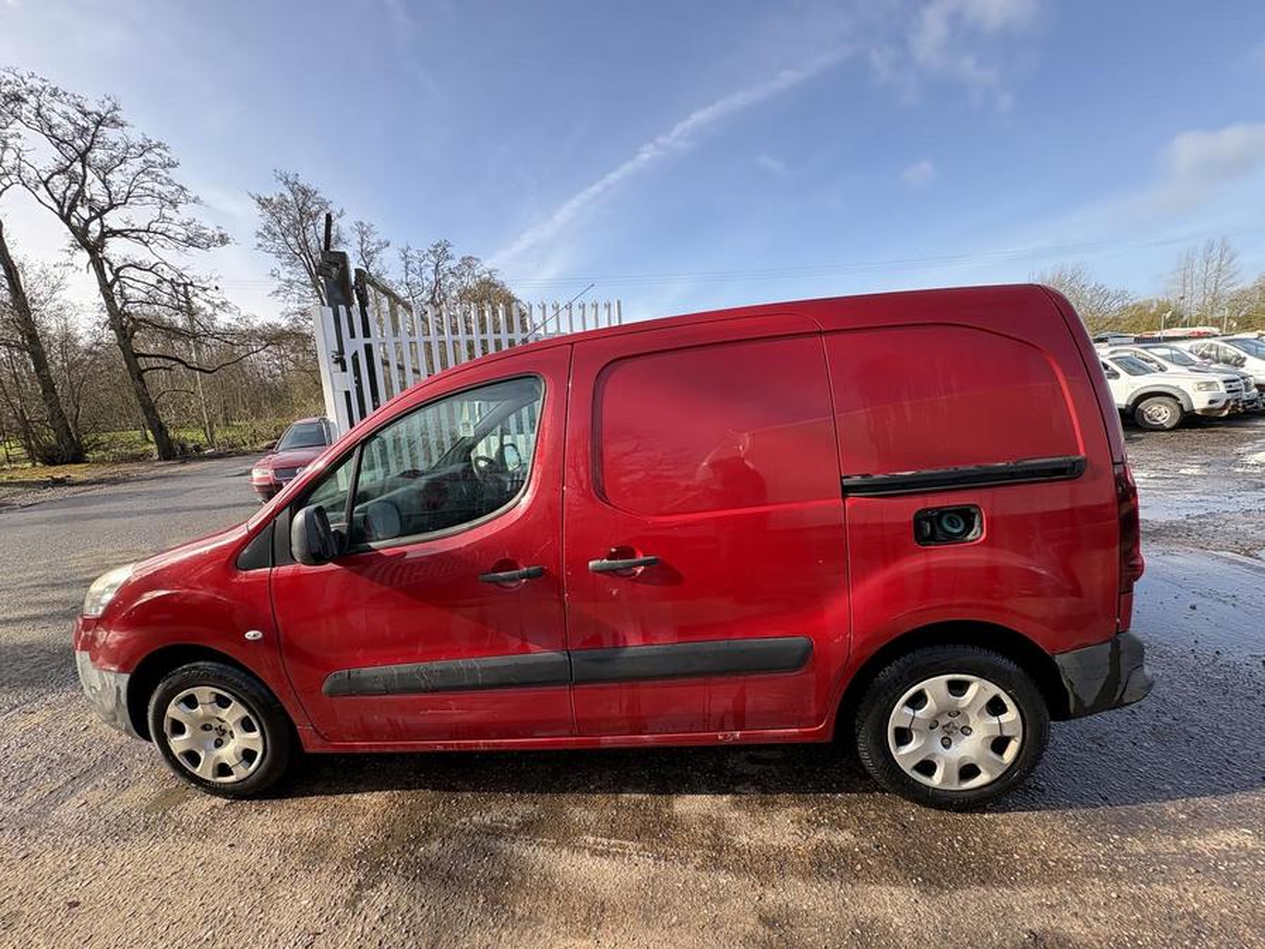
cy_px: 474
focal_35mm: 14
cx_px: 632
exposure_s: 1/263
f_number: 2.2
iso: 50
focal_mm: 2.22
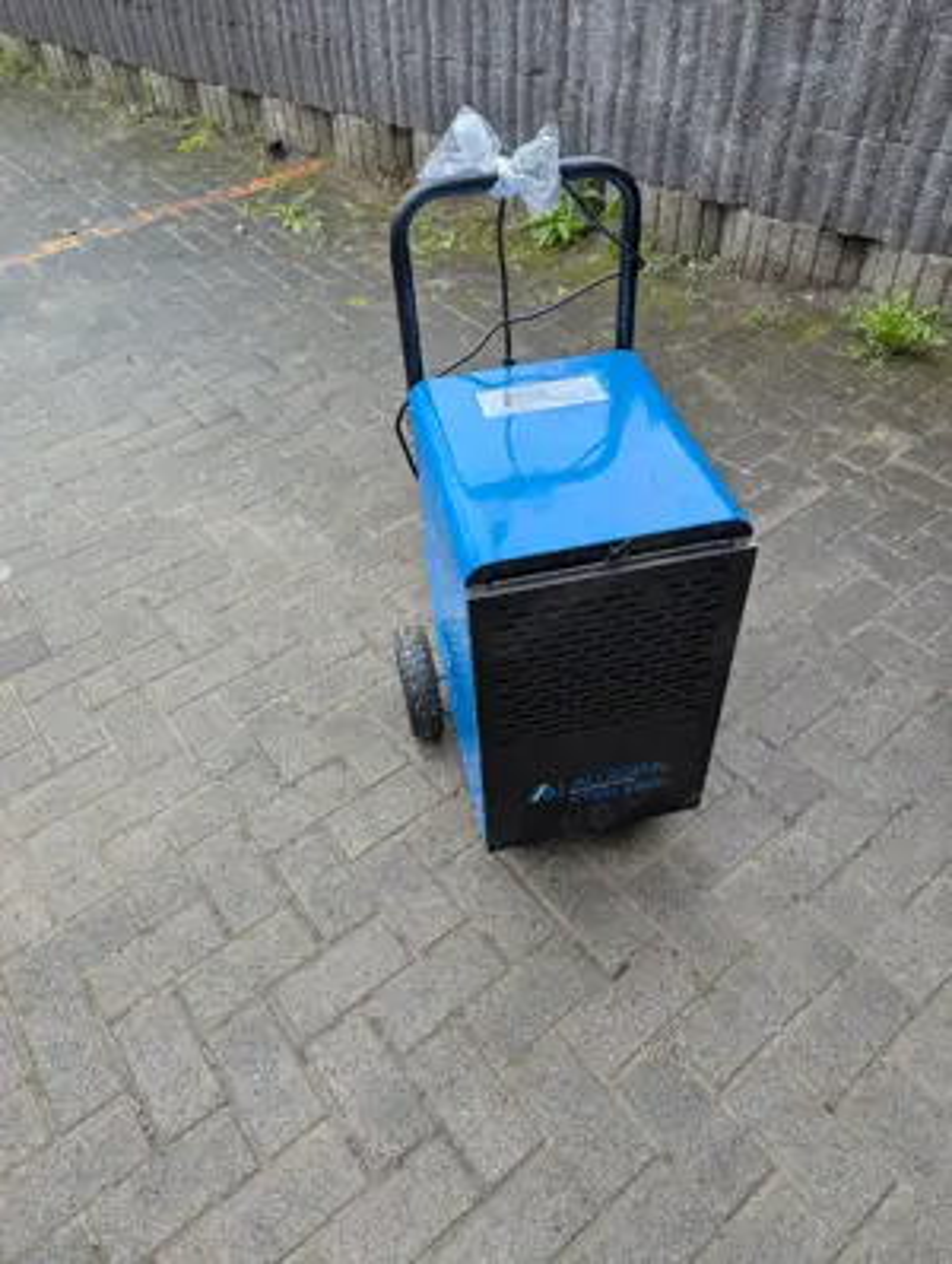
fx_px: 877
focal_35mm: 24
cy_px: 632
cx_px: 476
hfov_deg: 57.0
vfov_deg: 71.5
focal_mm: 6.81
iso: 44
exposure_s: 1/292
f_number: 1.85
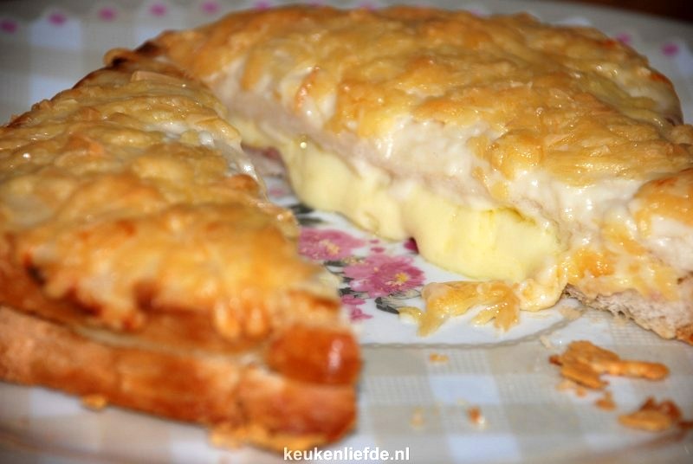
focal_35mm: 202
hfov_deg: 10.1
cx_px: 346
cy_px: 232
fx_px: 3904
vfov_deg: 6.8
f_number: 5.6
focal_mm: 135
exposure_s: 1/60
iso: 160
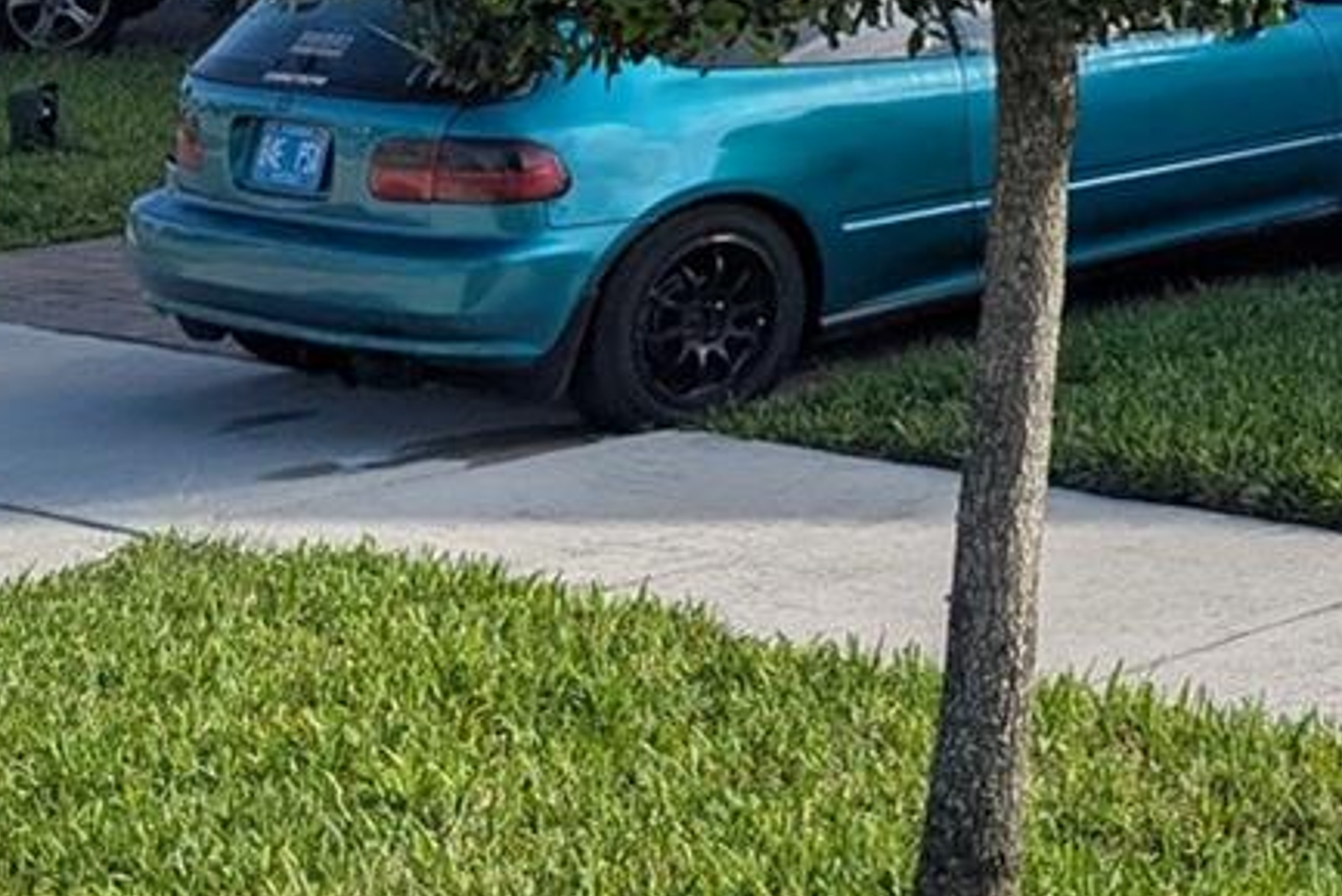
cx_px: 2232
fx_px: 3431
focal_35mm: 92
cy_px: -741
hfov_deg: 18.5
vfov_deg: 13.3
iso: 19
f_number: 1.68
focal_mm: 6.9
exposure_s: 1/1653
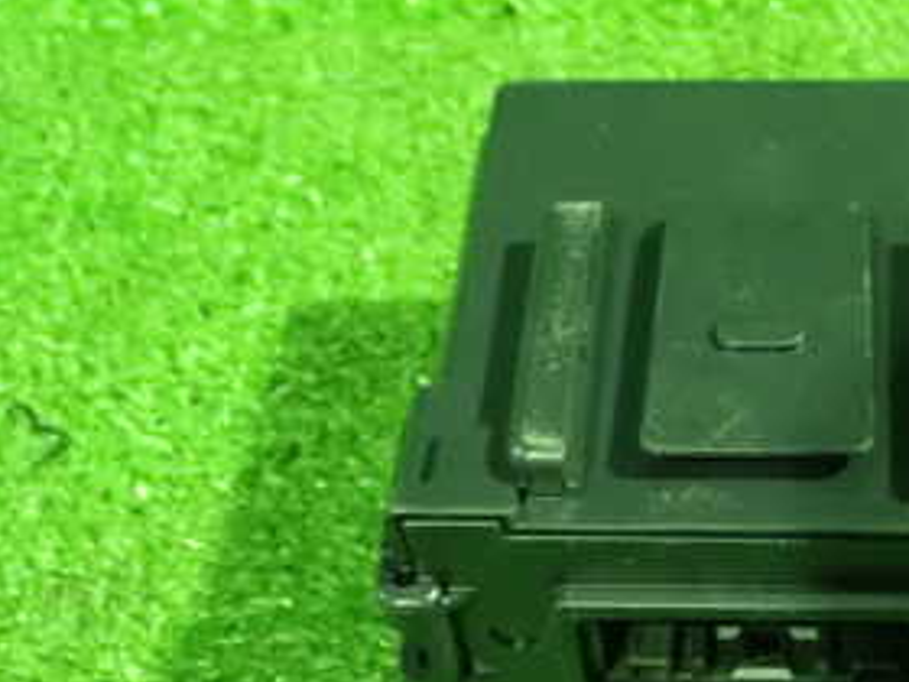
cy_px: 490
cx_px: 756
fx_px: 1969
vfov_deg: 19.5
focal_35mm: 75
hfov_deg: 25.4
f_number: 2.6
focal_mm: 6.42
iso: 1600
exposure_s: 1/25
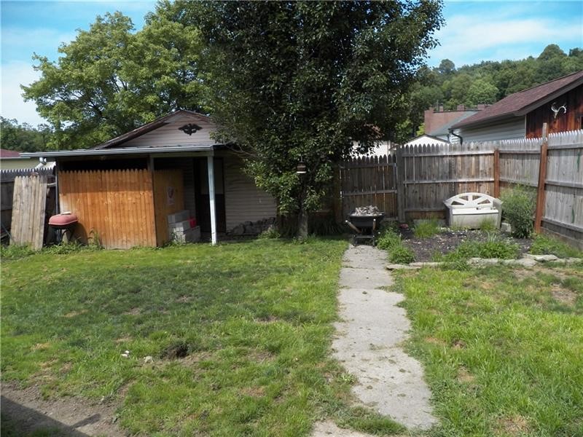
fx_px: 472
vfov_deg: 49.7
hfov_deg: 63.4
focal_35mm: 28
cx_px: 292
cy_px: 218
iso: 125
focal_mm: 4.9
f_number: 2.8
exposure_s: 1/1250
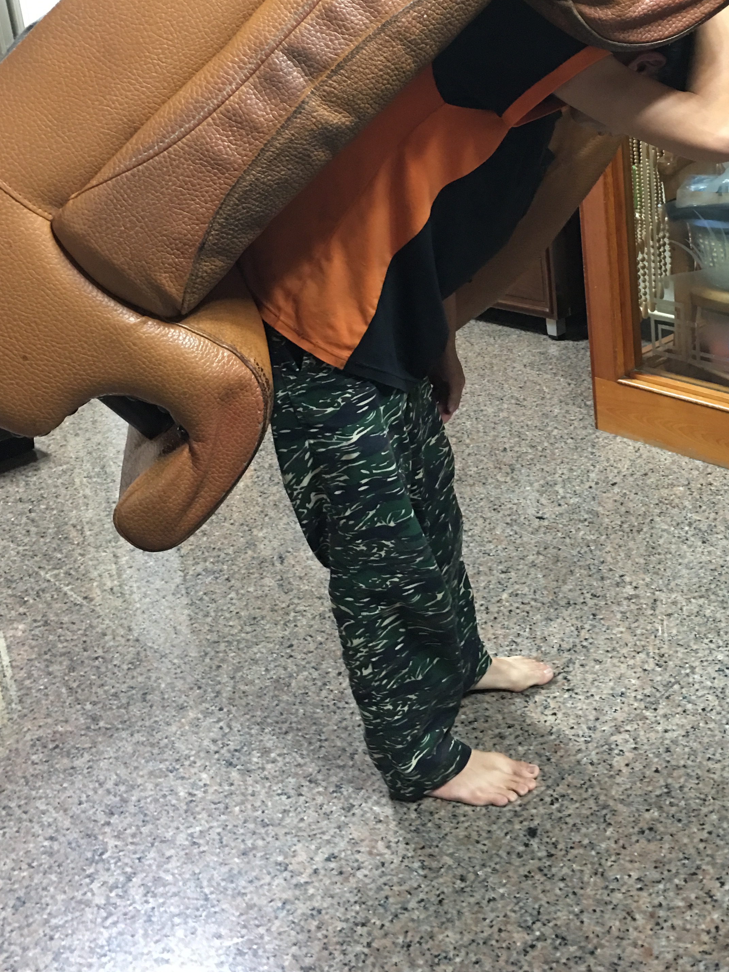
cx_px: 493
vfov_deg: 44.9
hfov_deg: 34.8
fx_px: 1151
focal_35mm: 41
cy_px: 297
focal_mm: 4.15
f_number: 2.2
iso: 80
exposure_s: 1/8
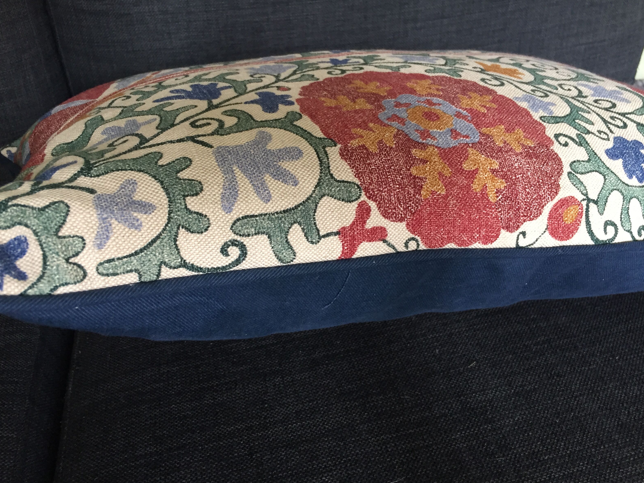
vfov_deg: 46.8
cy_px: 238
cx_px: 321
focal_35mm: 30
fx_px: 558
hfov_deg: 60.0
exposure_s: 1/33
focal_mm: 4.15
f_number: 2.2
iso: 160
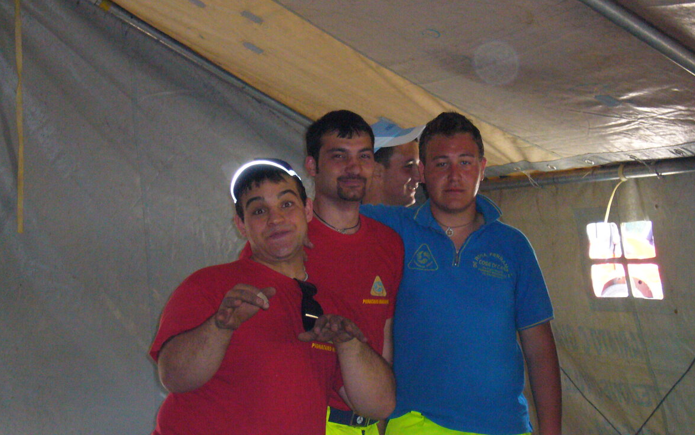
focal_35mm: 84
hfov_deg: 24.6
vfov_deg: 15.6
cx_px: 347
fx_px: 1591
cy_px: 213
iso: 400
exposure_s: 1/60
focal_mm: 13
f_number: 4.3
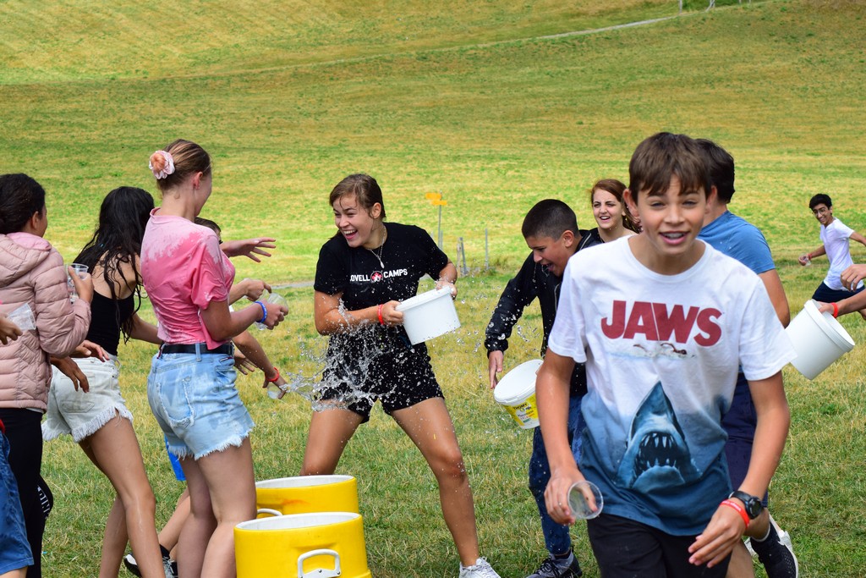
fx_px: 2526
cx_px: 433
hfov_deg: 19.5
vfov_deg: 13.0
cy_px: 289
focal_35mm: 105
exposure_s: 1/1000
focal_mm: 70
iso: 800
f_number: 9
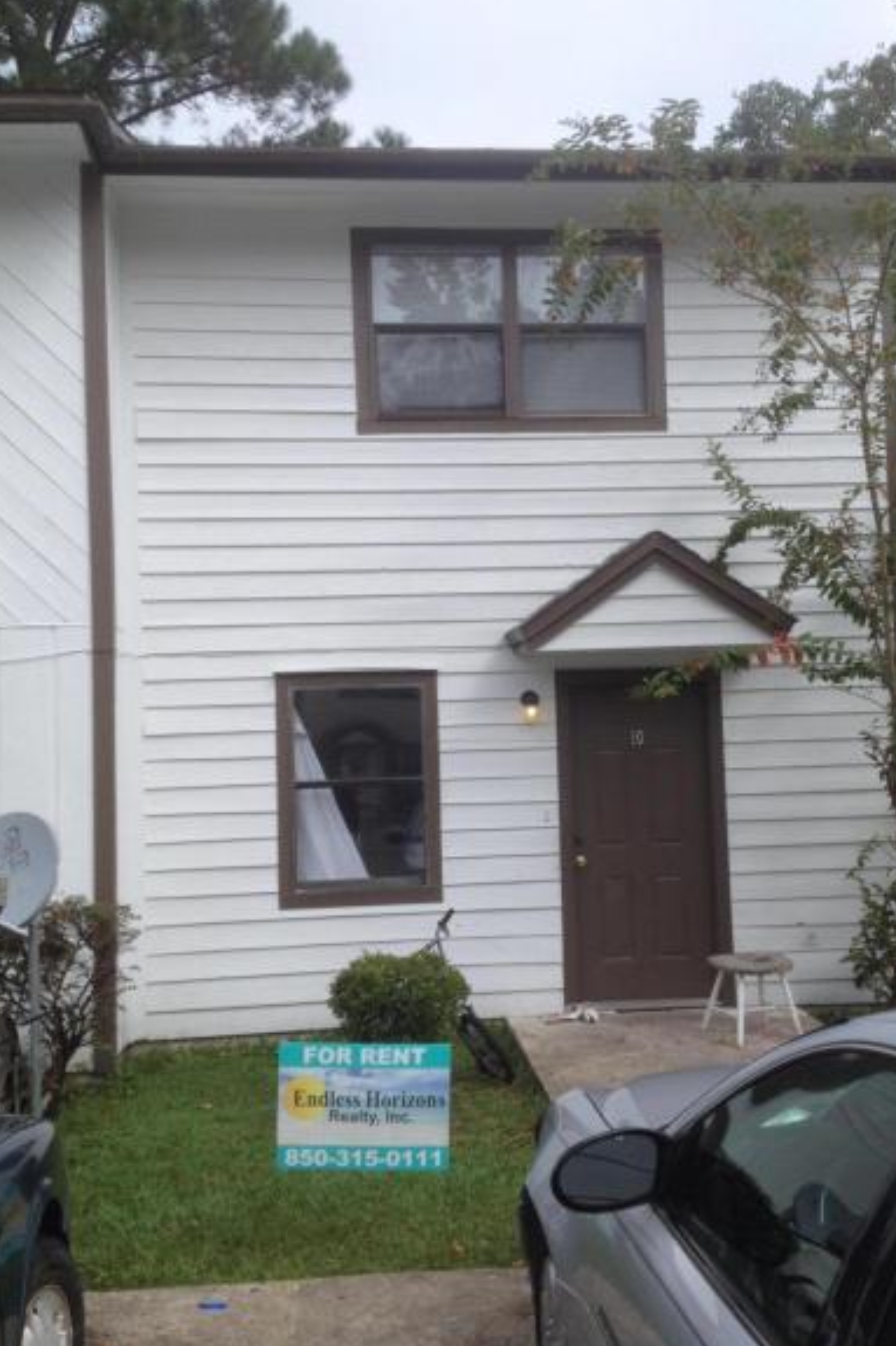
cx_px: 477
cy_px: 688
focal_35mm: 38
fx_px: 1419
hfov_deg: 35.0
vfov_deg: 50.7
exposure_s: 1/1493
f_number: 2.4
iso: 50
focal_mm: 4.28
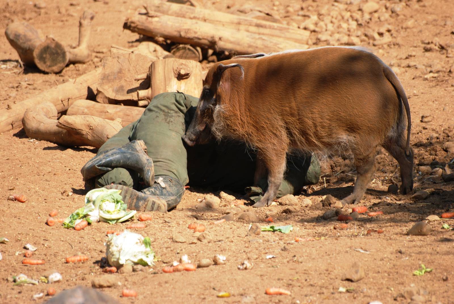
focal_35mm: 405
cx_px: 227
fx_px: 5113
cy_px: 152
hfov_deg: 5.1
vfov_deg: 3.4
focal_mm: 270
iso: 200
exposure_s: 1/640
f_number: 5.6
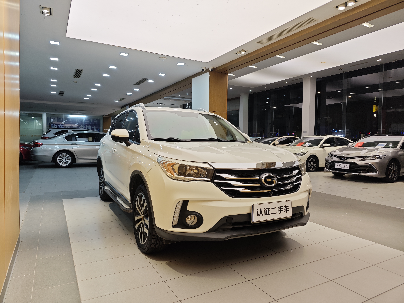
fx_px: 268
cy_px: 152
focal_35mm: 23
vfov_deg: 58.9
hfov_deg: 73.9
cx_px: 202
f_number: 1.9
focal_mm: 8.7
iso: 64
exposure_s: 1/100
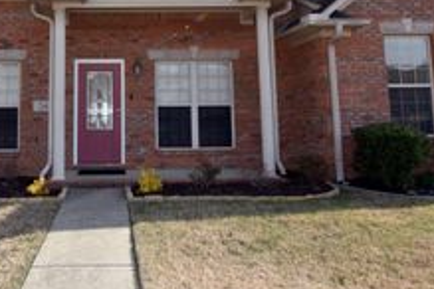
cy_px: 70
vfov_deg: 39.9
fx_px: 386
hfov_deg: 56.3
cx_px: 117
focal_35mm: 32
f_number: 22
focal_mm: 14
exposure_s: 1/200
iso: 1000
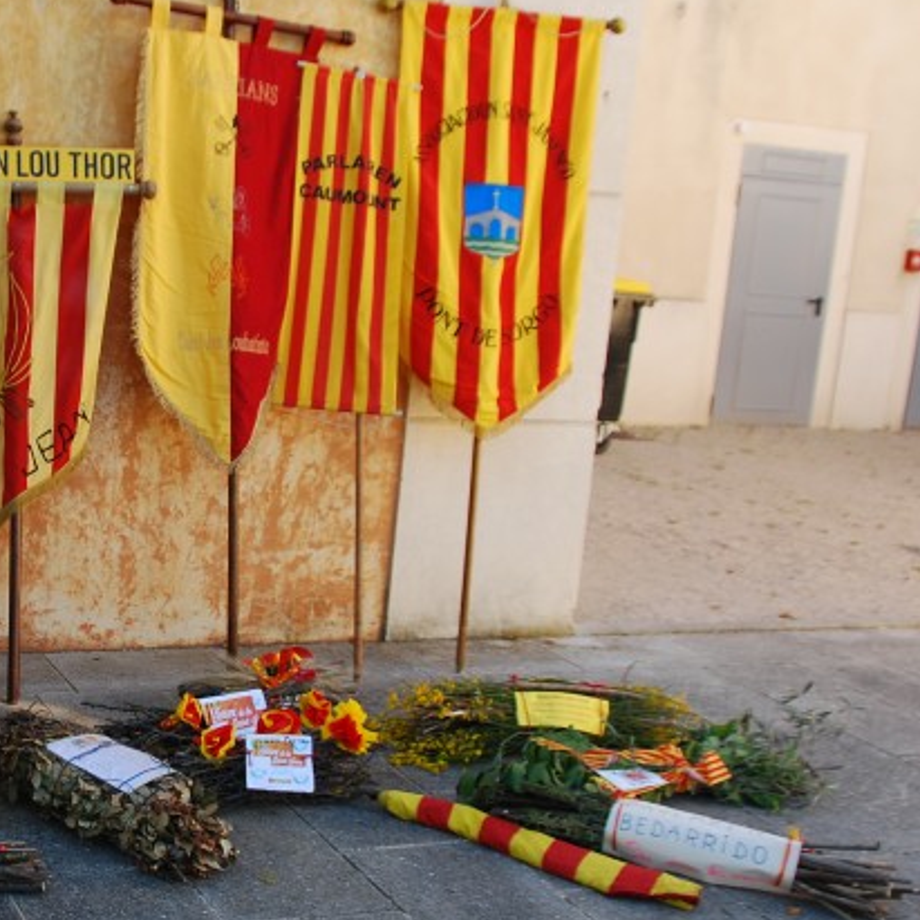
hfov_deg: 32.0
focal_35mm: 50
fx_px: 1503
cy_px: 571
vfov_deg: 33.9
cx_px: 59
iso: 180
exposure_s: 1/125
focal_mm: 18
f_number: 5.6
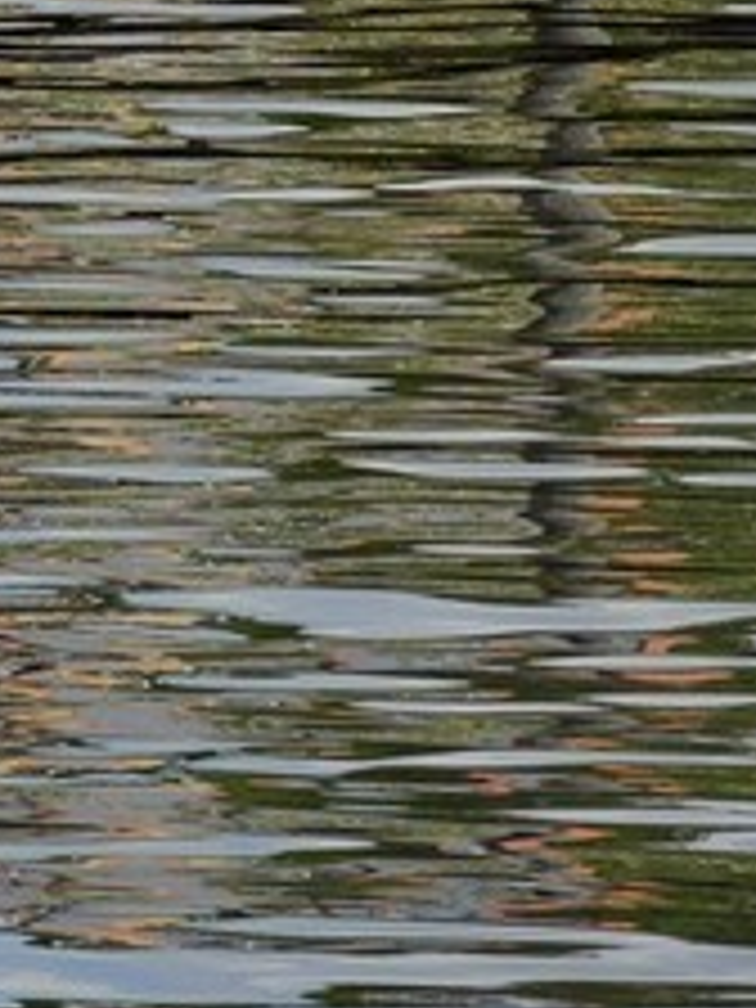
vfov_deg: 1.4
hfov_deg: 1.1
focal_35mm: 1372
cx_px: -736
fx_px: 39952
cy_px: -2583
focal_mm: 200
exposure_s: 1/320
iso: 200
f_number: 10
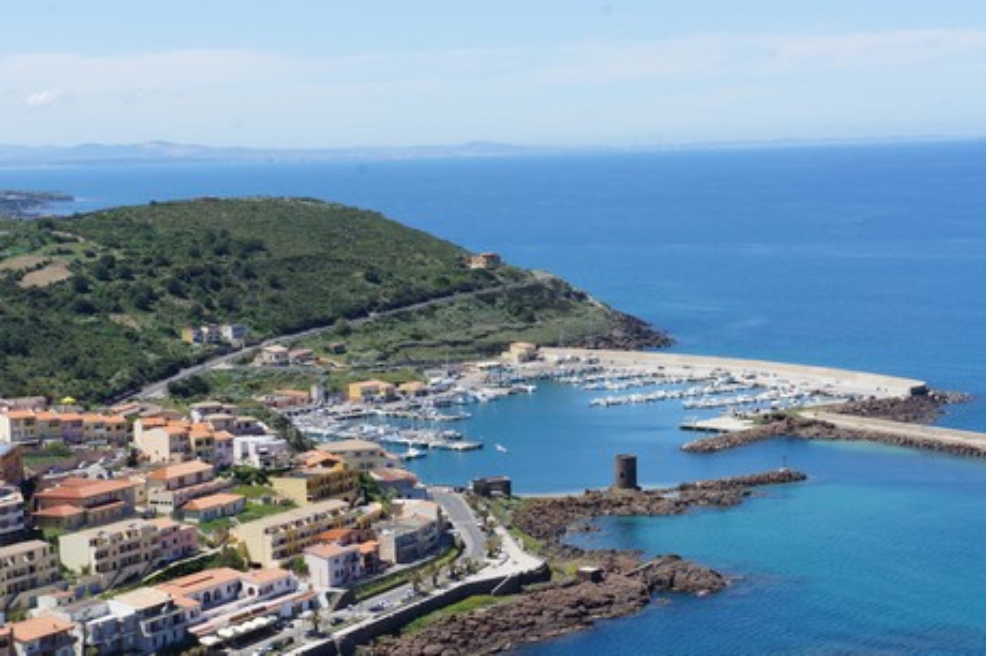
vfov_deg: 16.5
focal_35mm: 82
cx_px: 493
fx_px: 2258
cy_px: 328
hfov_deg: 24.6
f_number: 13
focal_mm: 55
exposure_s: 1/200
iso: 200
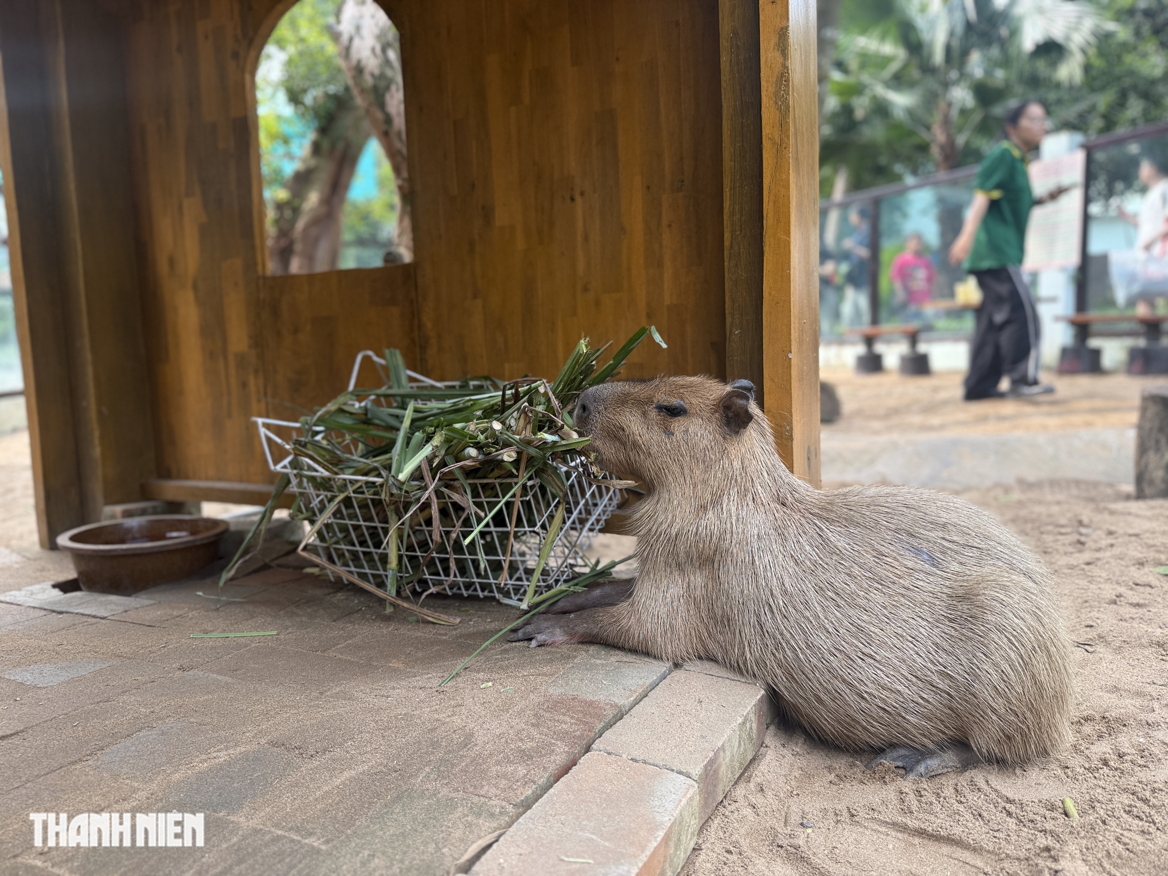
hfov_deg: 71.6
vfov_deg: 56.8
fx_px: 810
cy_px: 438
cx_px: 584
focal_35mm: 24
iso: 80
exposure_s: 1/593
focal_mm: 6.76
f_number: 1.78
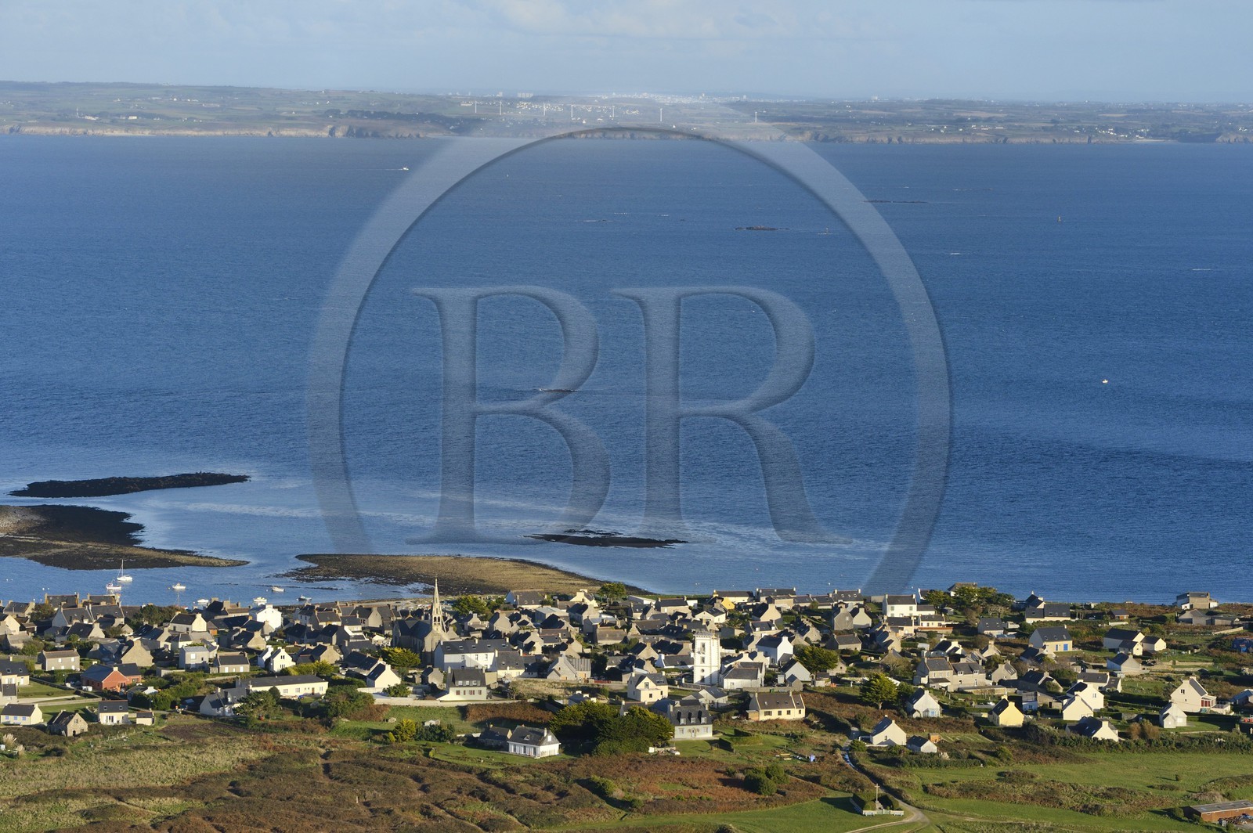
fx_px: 4347
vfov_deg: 10.9
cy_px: 416
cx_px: 626
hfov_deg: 16.4
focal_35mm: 125
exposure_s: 1/1250
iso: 800
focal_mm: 125
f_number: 13
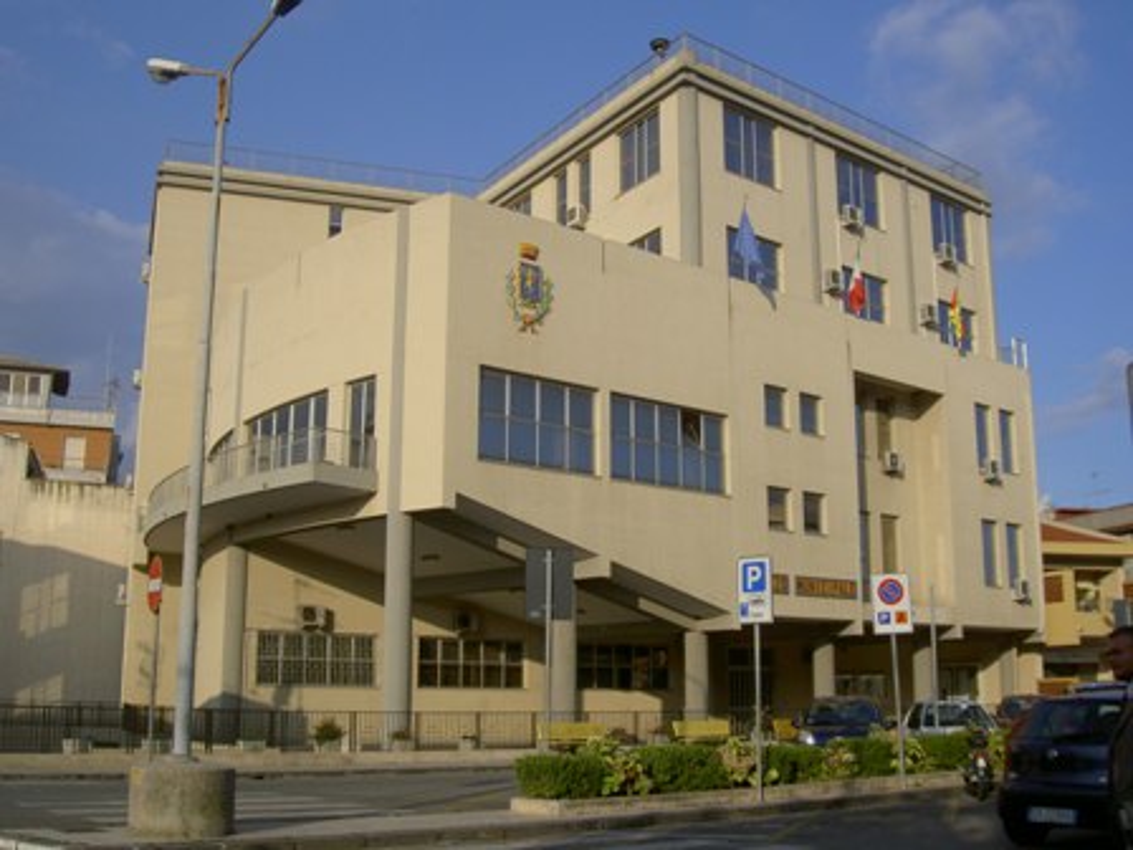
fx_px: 1276
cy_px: 425
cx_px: 566
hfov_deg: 47.9
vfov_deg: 36.8
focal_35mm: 39
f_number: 4.7
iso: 50
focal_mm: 8
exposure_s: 1/500
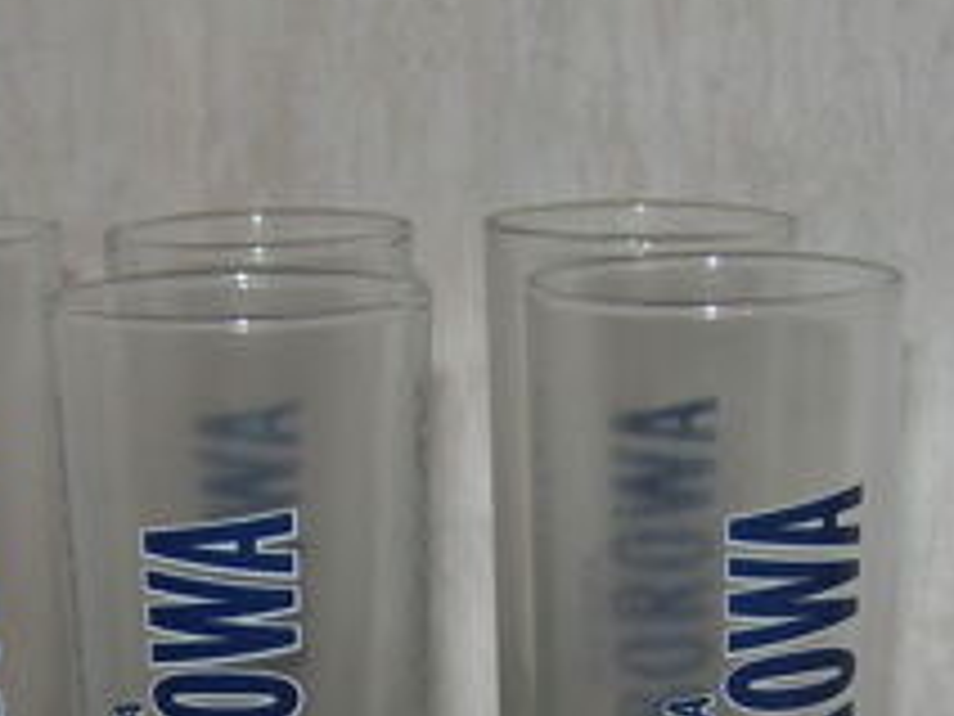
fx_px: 2370
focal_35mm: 86
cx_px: 320
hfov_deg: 22.7
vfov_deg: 16.7
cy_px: 775
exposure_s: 1/60.1
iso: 50
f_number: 2.8
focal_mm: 7.8
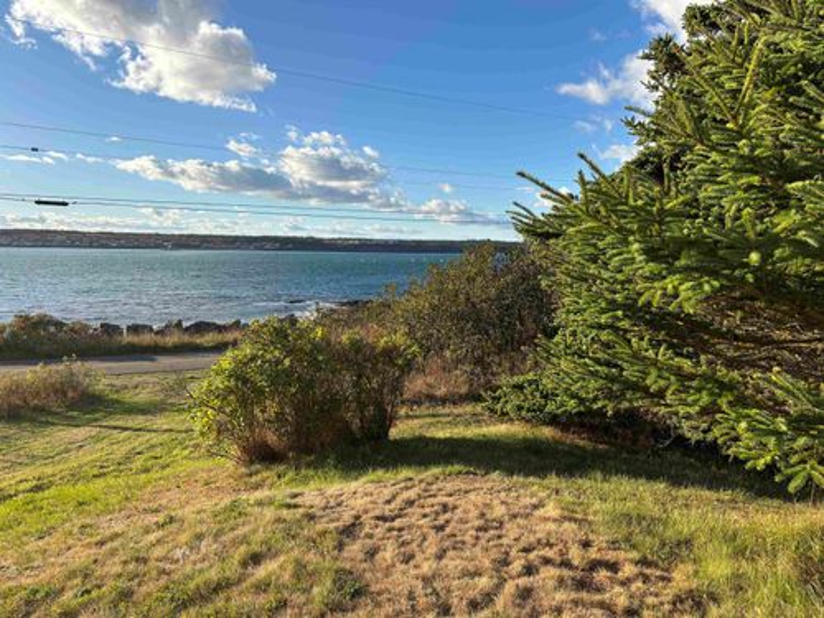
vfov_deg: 53.1
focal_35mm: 26
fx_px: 619
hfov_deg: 67.3
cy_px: 309
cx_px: 412
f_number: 1.6
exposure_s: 1/2193
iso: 50
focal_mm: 5.96
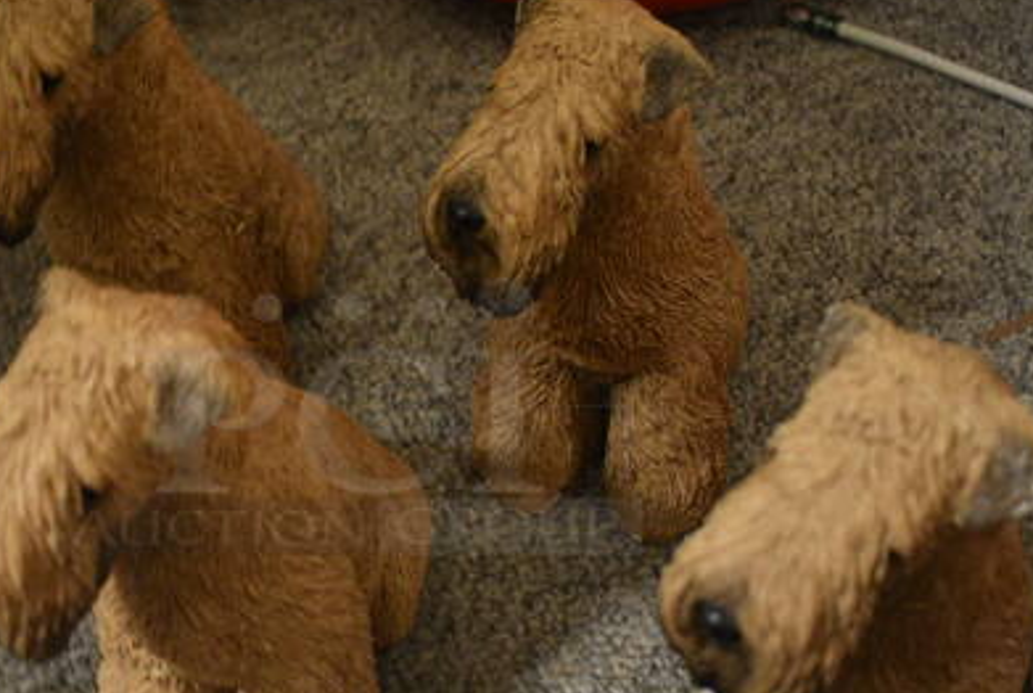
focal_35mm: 54
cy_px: 415
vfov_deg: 25.2
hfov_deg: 36.6
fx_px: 1545
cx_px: 349
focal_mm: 23
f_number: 3.8
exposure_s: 1/30
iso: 2800
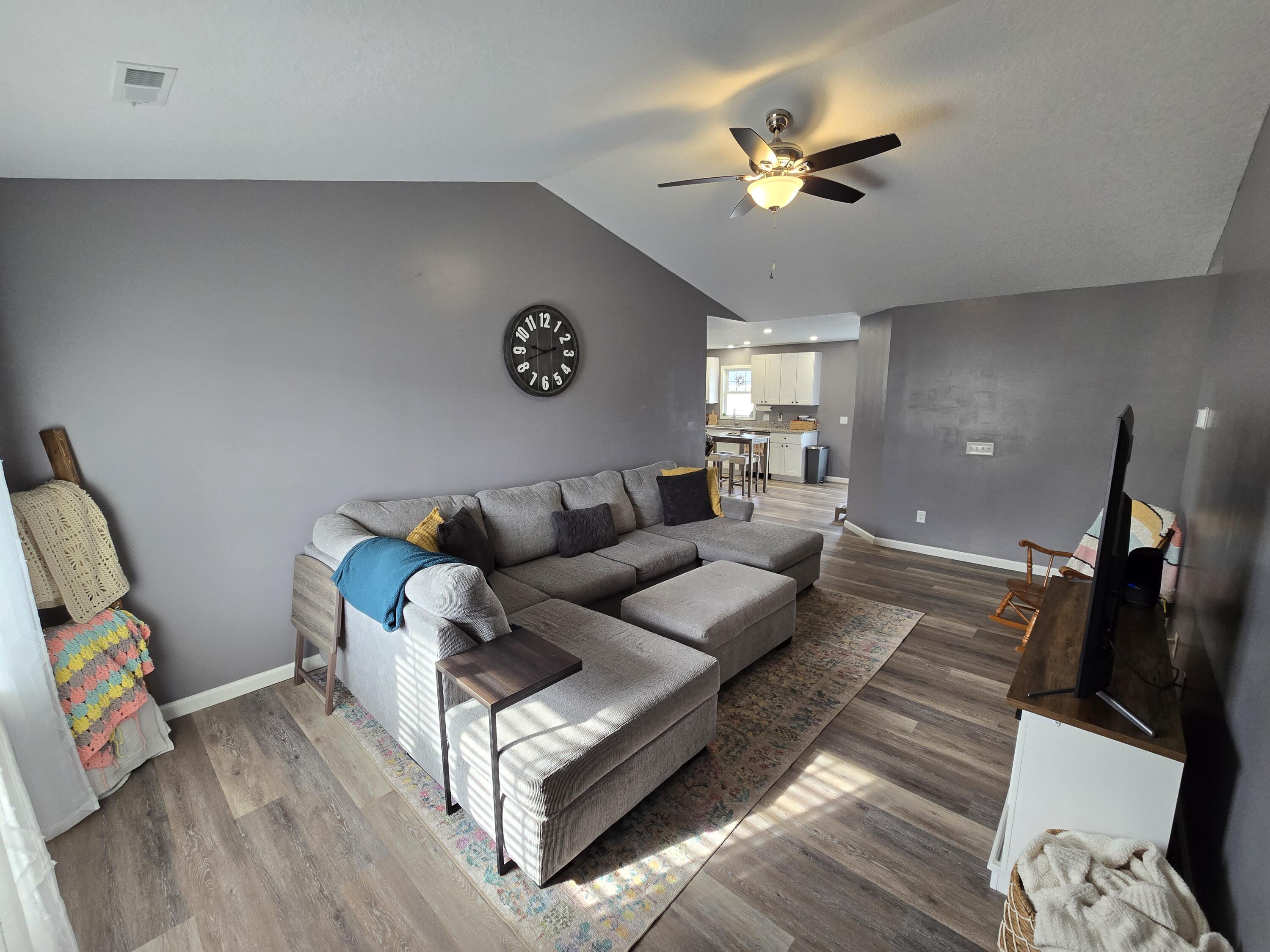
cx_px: 635
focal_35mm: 13
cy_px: 476
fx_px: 477
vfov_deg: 89.9
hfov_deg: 106.2
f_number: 2.2
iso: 125
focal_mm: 2.2
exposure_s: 1/60
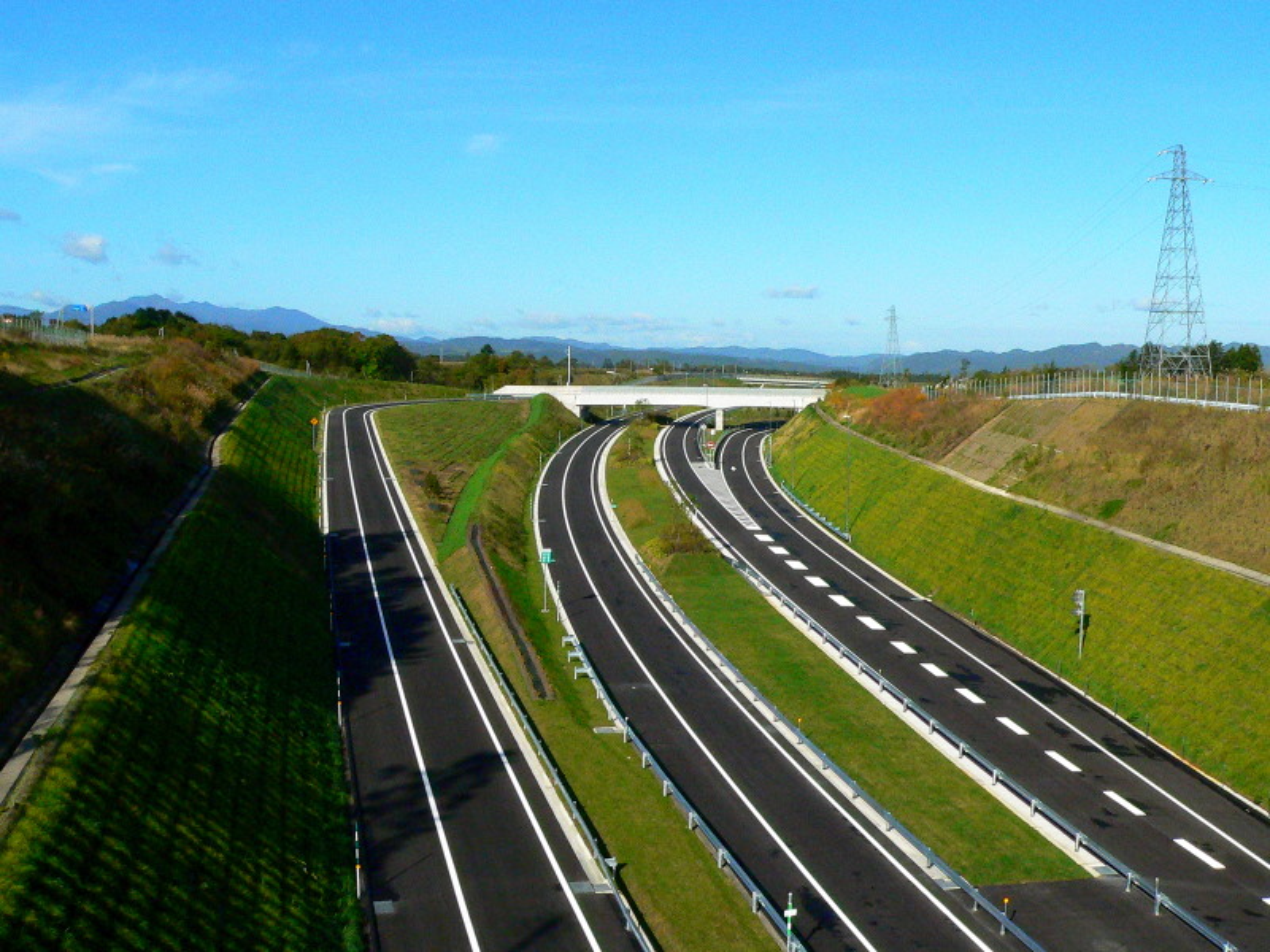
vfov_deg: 39.7
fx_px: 1321
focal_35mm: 36
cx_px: 635
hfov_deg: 51.4
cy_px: 476
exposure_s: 1/1000
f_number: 8
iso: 400
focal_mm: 6
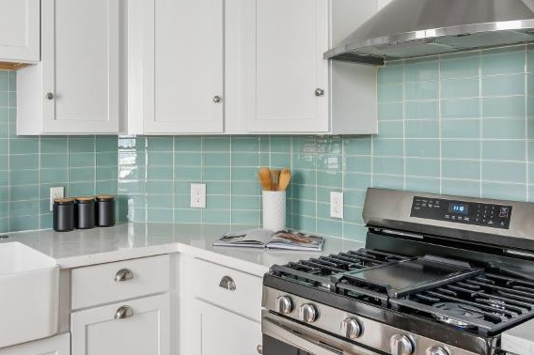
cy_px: 131
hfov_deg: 50.9
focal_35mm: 37
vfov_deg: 35.7
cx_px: 175
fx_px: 548
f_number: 6.3
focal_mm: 14
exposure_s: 1/20
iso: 100
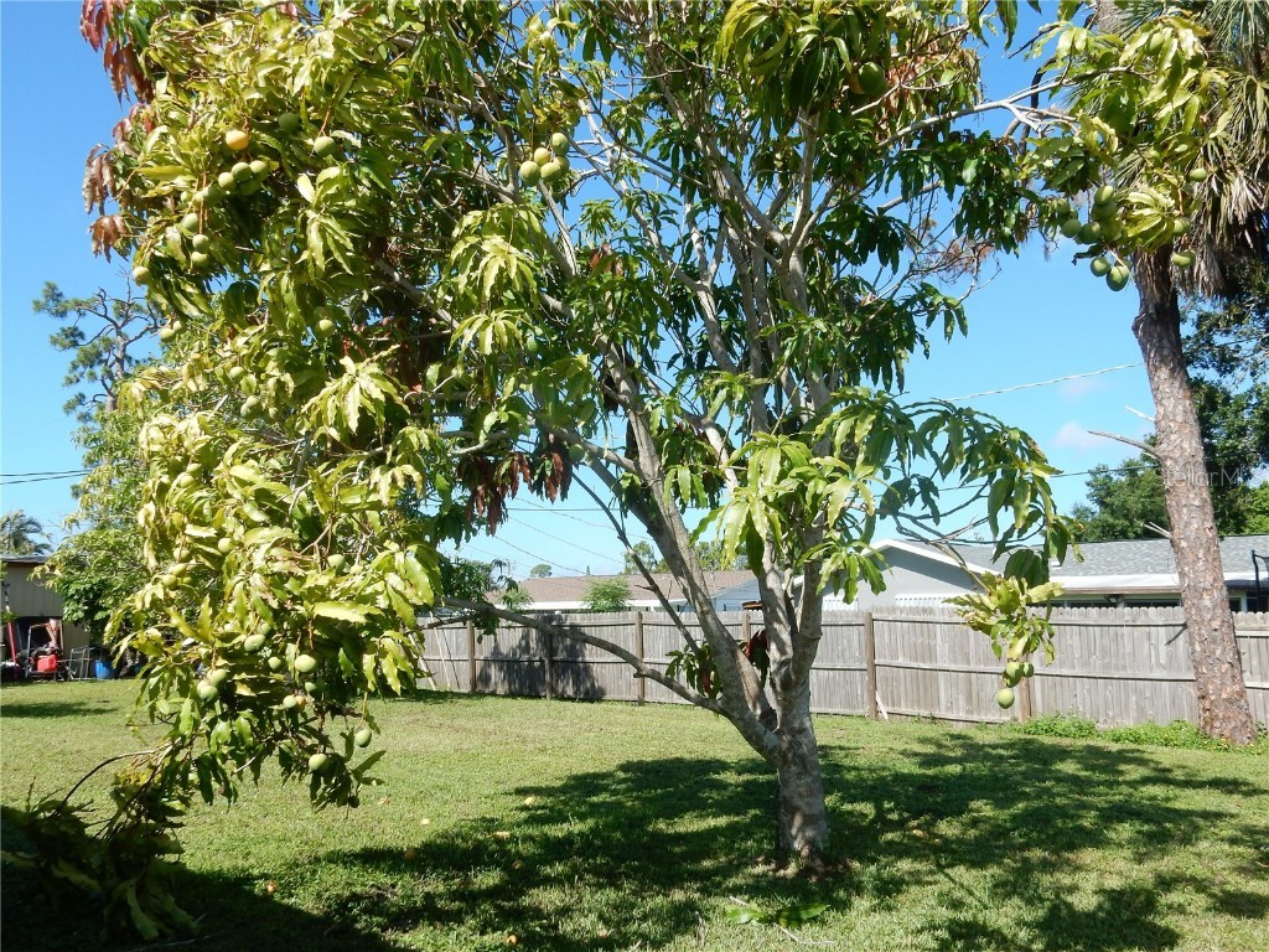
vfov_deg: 46.8
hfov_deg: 60.0
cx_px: 634
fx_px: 1100
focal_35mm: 30
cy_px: 476
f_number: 4
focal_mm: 5.4
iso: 125
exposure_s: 1/800
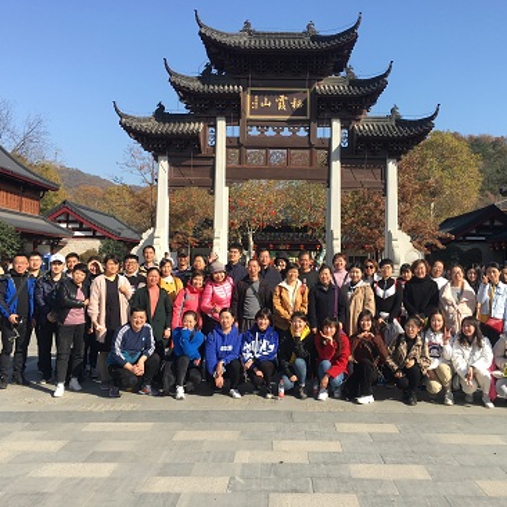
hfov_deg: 47.0
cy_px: 250
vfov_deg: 47.2
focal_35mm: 35
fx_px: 580
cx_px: 295
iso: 25
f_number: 2.2
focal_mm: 4.15
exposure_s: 1/1012
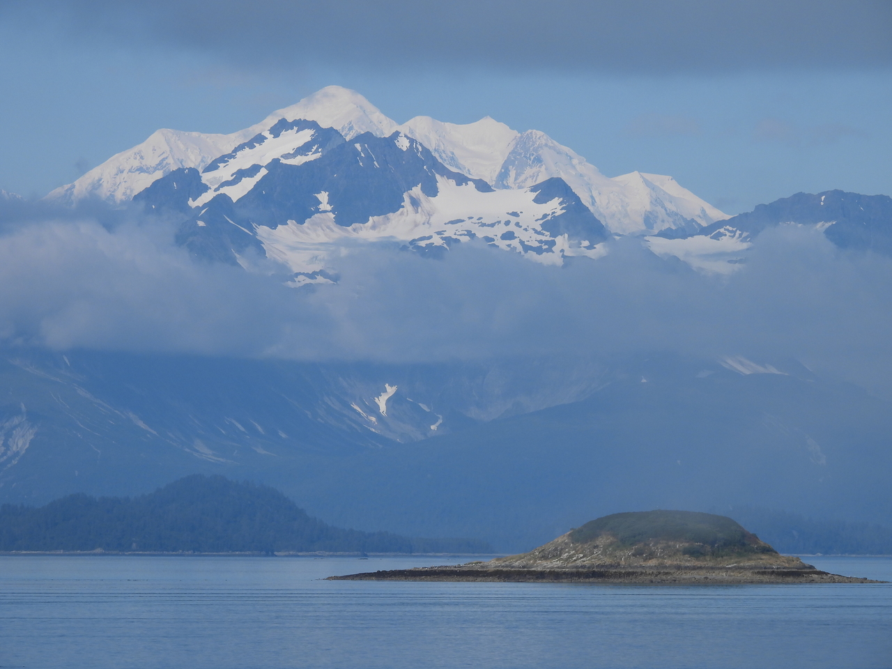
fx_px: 8246
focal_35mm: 320
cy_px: 334
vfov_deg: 4.6
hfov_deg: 6.2
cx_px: 446
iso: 100
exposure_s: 1/1600
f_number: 5
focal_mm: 57.1
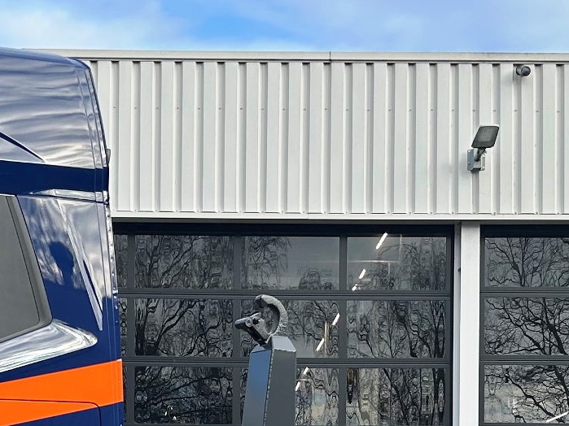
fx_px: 1479
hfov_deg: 21.7
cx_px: 208
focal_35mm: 90
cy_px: 511
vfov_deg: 15.8
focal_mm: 5.7
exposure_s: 1/1183
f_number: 1.5
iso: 50
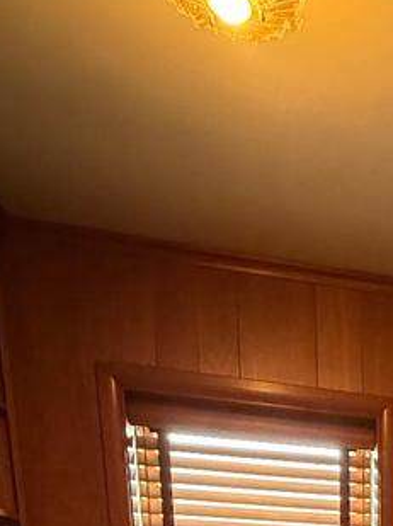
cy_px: 788
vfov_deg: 27.2
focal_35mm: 49
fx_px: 743
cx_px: 512
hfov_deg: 25.5
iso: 1000
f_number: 2.2
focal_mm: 2.22
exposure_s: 1/40
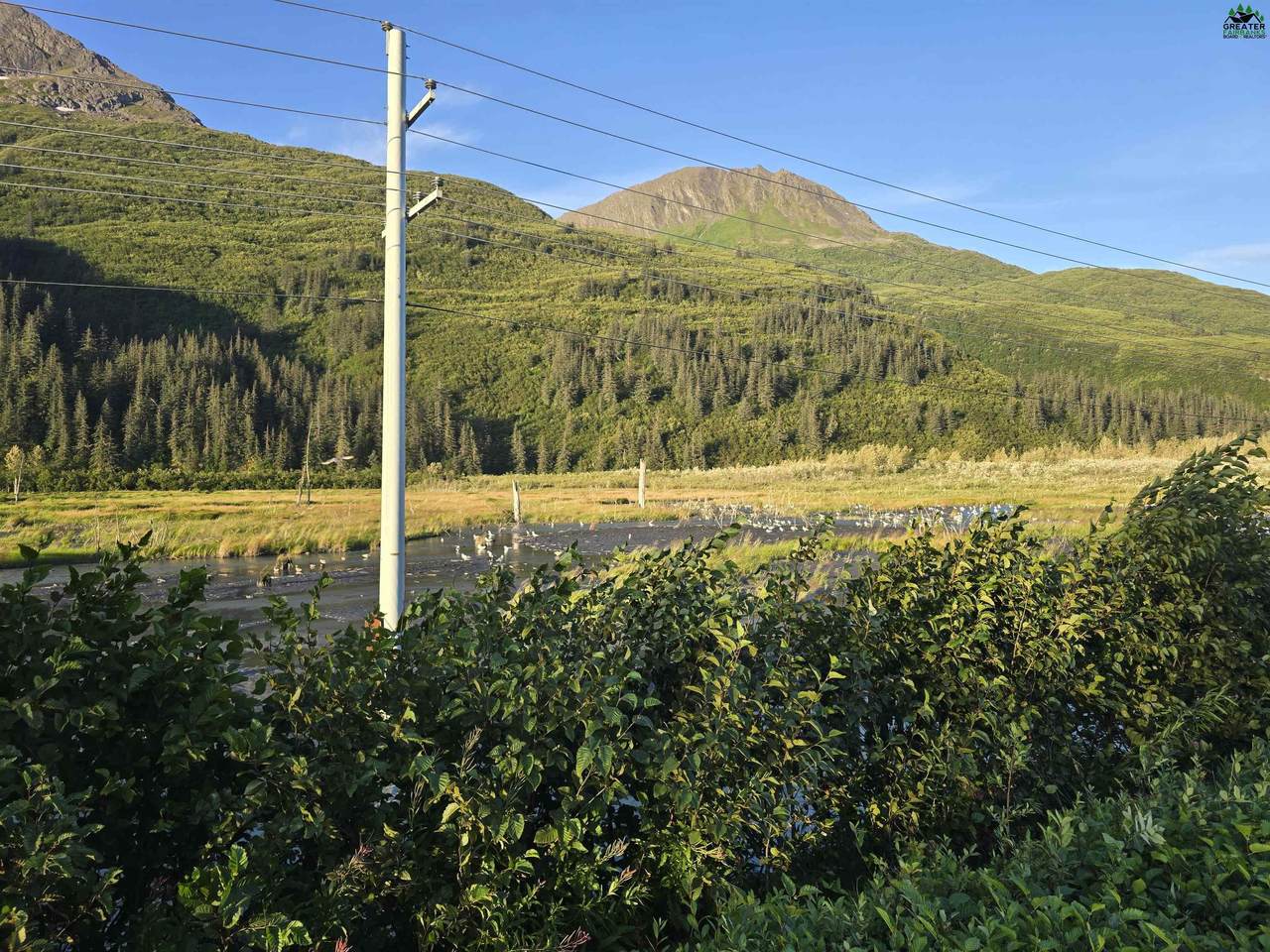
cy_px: 476
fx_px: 844
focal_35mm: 23
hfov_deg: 73.9
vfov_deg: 58.9
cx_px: 635
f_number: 1.7
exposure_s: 1/180
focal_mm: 6.3
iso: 12
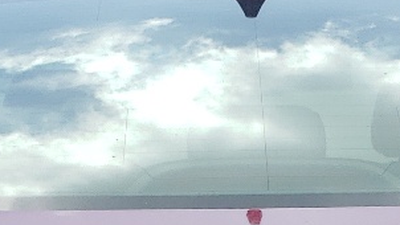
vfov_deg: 7.5
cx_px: 272
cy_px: 578
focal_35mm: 150
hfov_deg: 14.3
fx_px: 1591
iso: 50
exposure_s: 1/1667
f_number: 1.5
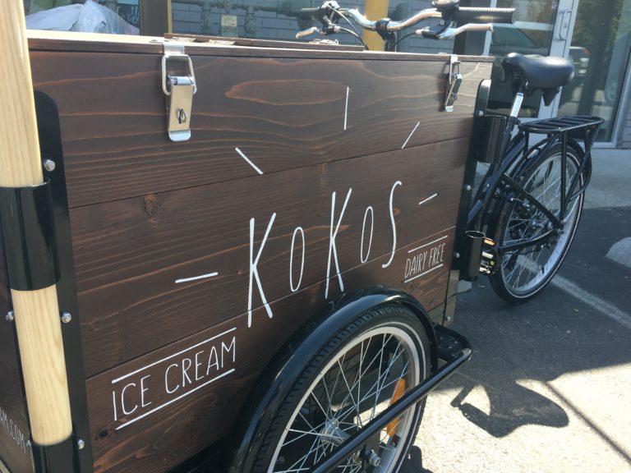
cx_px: 316
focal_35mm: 29
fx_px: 529
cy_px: 236
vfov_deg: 48.2
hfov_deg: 61.7
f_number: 2.2
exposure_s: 1/243
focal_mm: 4.15
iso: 25
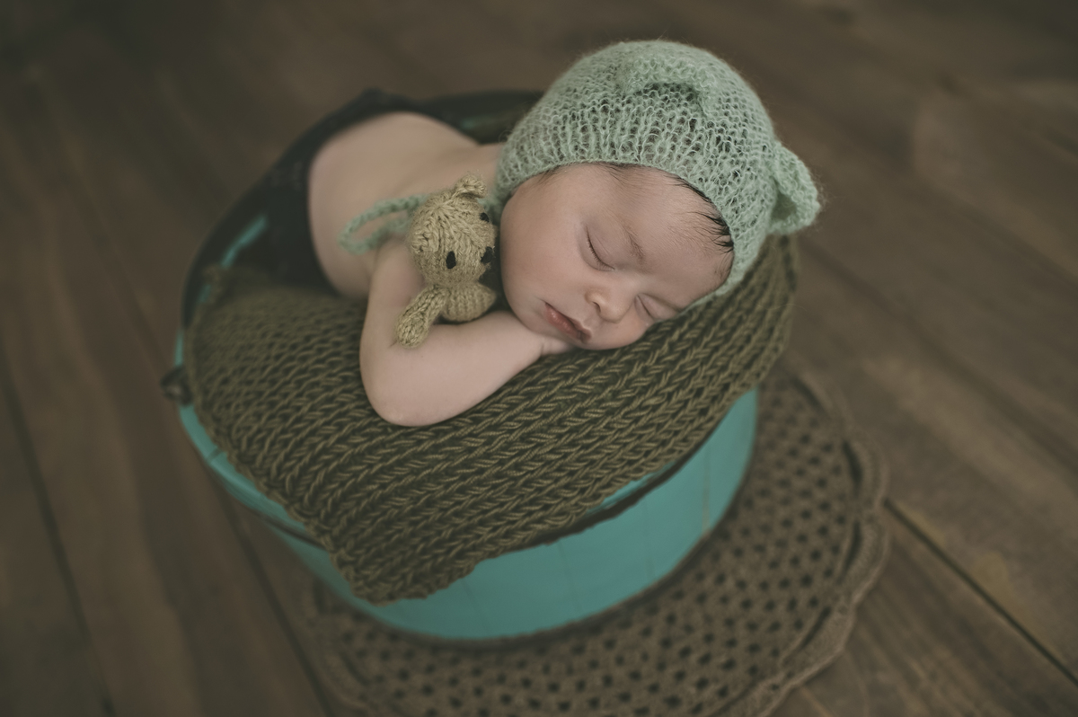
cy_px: 358
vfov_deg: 37.8
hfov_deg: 54.5
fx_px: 1047
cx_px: 539
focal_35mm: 35
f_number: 2.5
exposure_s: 1/200
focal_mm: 35
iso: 200
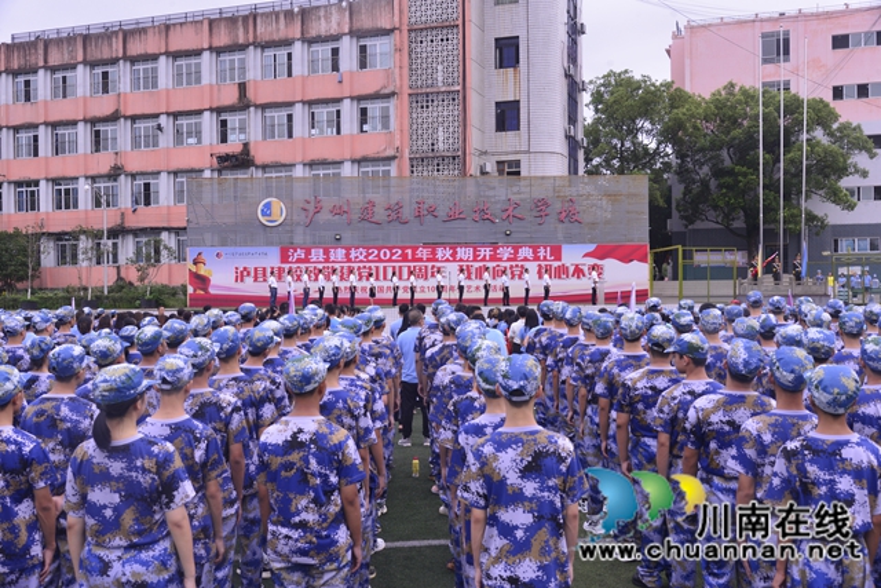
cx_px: 440
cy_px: 294
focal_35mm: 35
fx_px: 857
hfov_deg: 54.4
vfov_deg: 37.9
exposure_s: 1/250
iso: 800
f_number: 8
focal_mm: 35
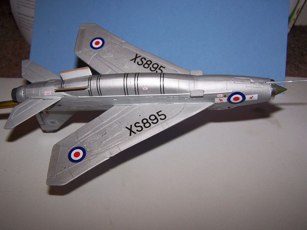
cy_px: 115
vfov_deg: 37.7
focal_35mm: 38
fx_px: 337
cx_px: 154
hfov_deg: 49.0
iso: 80
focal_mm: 6.3
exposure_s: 1/60
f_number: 2.8
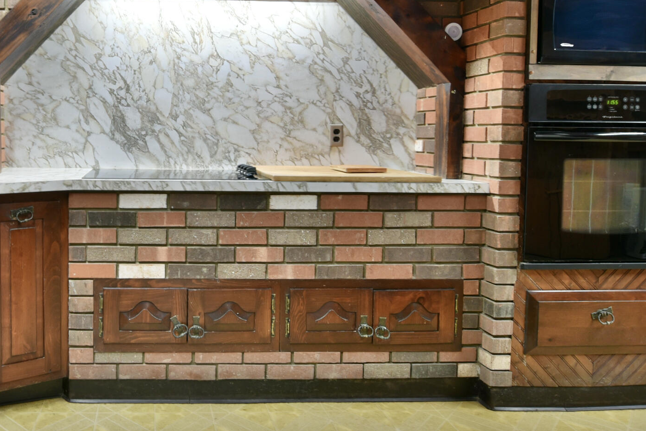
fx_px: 539
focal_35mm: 30
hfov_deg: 58.5
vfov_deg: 43.2
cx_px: 158
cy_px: 154
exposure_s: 1/13
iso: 800
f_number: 11
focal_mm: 14
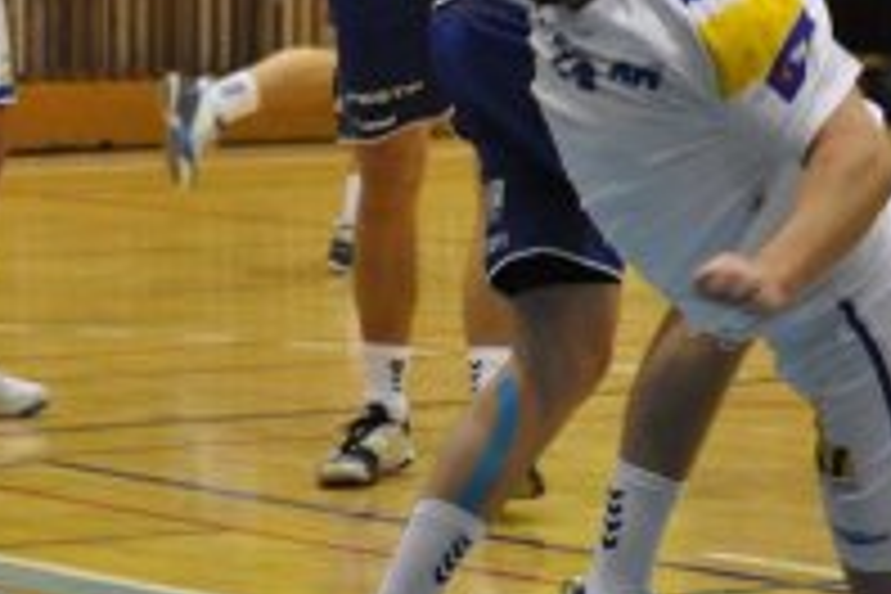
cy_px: 169
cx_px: 774
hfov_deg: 7.1
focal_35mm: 291
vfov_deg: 4.7
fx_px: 7202
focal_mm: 70
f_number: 2.8
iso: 1600
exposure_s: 1/320
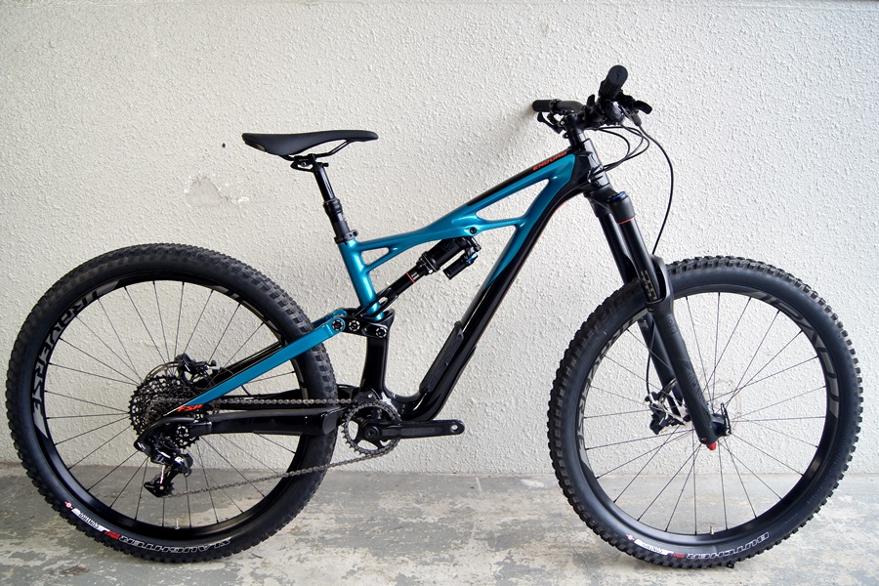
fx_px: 732
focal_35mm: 30
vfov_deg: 43.6
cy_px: 293
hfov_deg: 61.9
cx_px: 440
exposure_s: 1/50
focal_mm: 20
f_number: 4
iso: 100
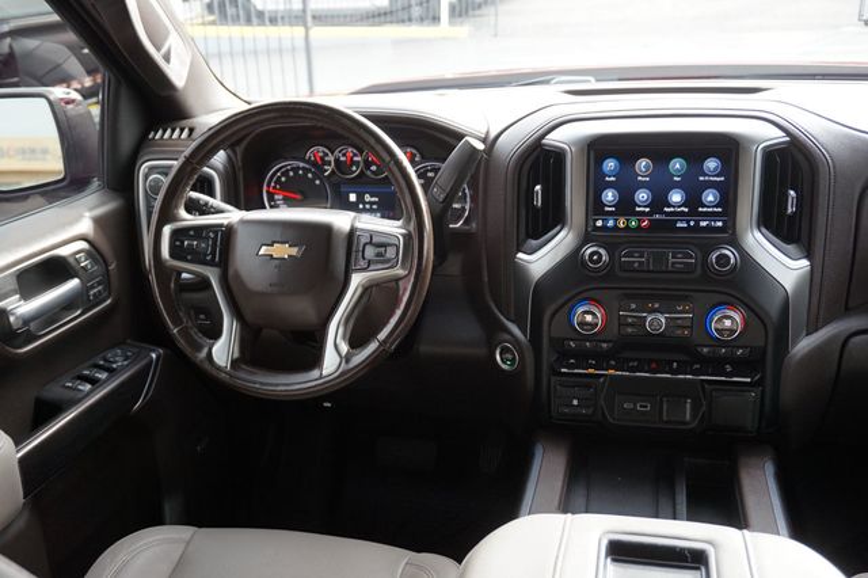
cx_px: 434
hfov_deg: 55.1
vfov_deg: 38.3
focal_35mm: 34
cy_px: 289
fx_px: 831
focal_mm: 23
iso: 320
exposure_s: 1/60
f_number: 4.5
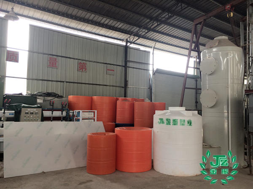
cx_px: 126
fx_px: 212
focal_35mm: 29
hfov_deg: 61.7
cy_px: 94
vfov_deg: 48.2
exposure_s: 1/60
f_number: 2.2
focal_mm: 4.15
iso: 50
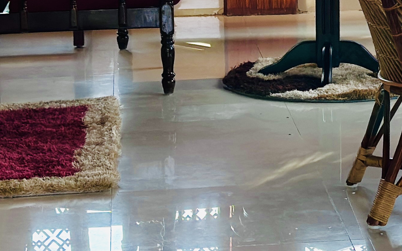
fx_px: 1687
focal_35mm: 154
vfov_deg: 8.3
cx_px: 356
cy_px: -142
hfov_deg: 13.5
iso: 80
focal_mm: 6.86
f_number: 1.78
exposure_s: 1/365
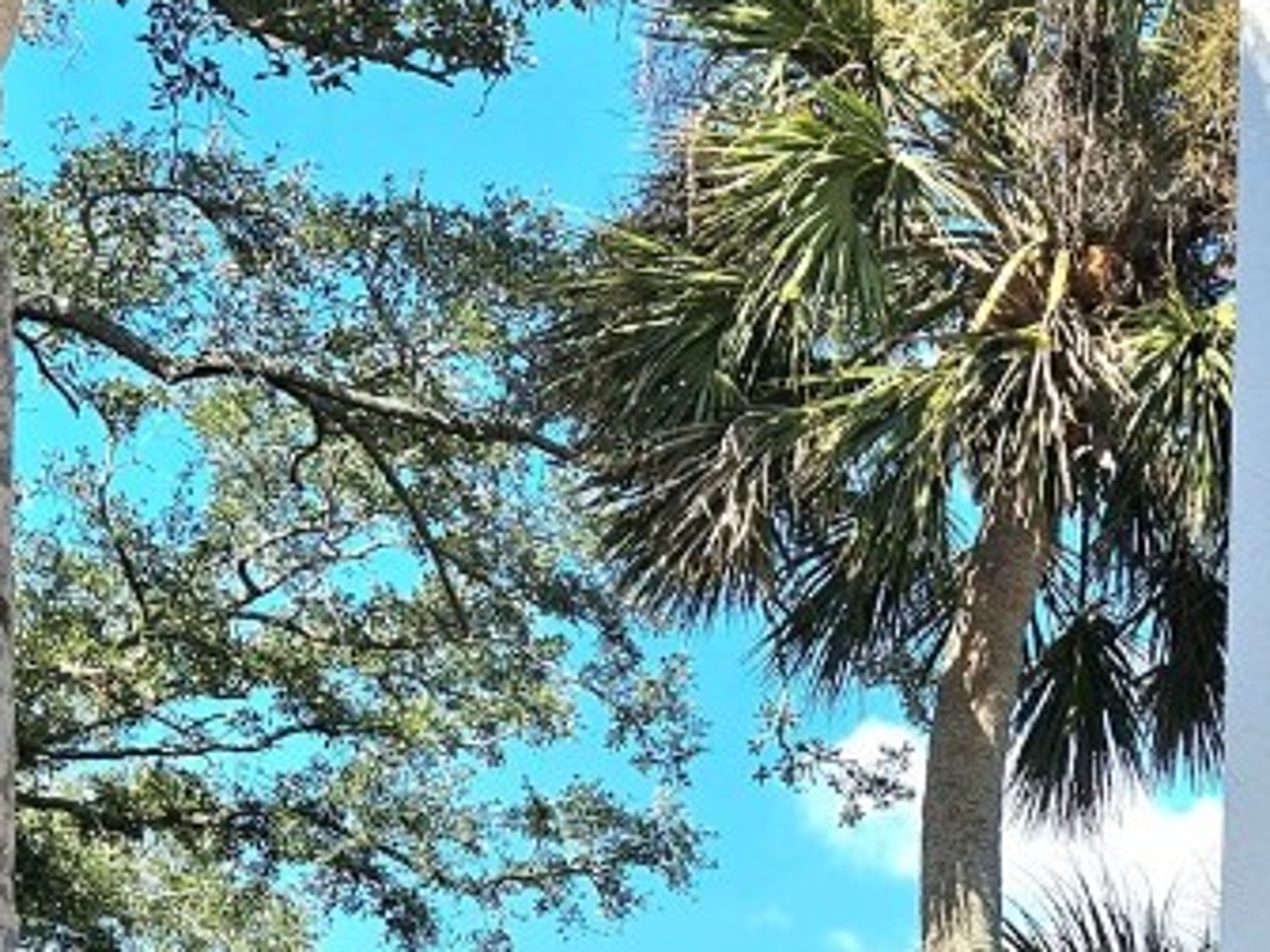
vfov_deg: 20.1
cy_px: 1039
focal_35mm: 70
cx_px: 1247
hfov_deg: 26.4
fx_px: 2568
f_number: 1.8
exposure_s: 1/2000
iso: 25
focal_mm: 5.4
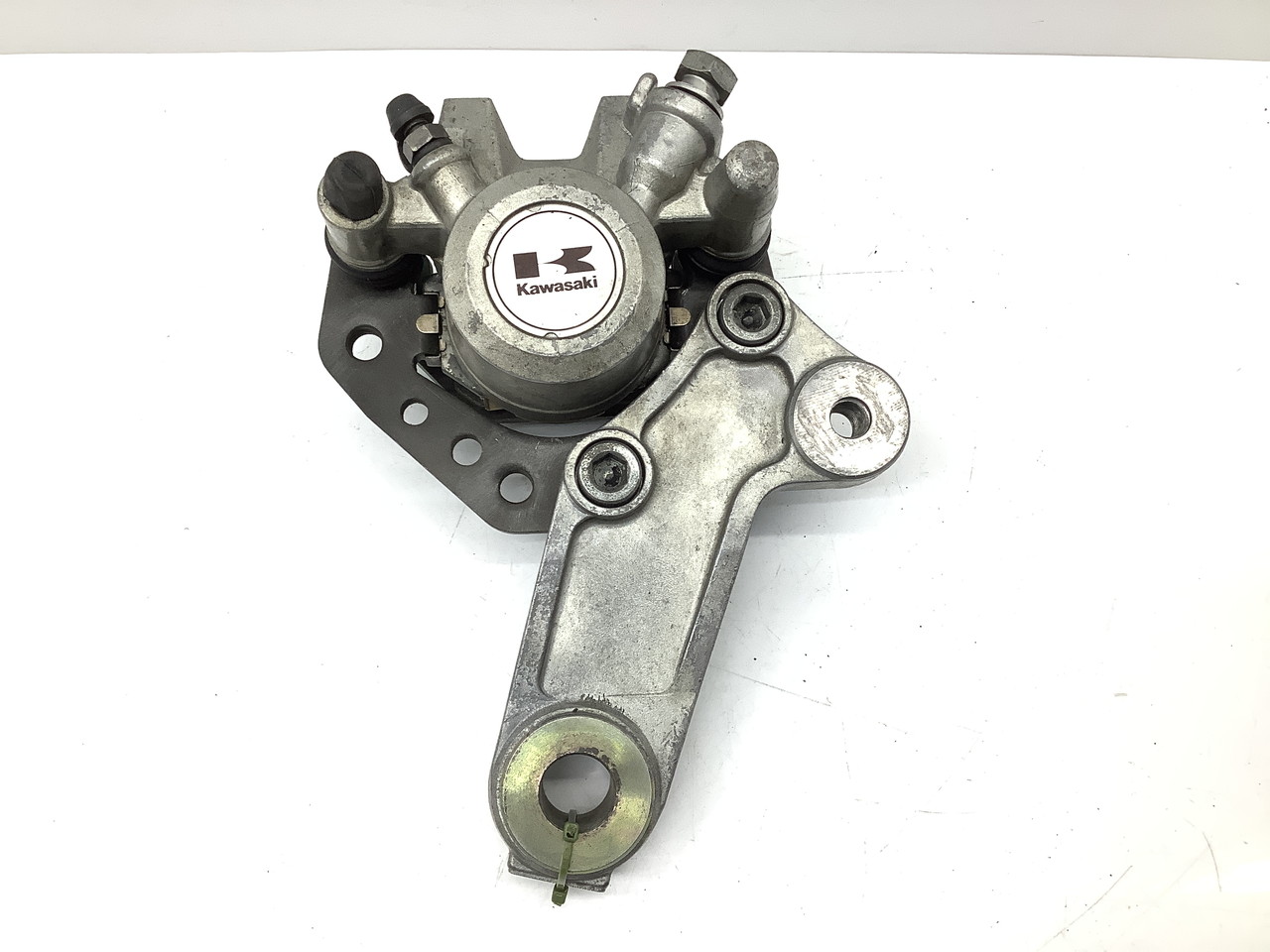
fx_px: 1137
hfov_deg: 58.4
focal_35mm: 31
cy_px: 476
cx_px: 635
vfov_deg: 45.4
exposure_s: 1/120
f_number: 2.4
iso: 64
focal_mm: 3.3
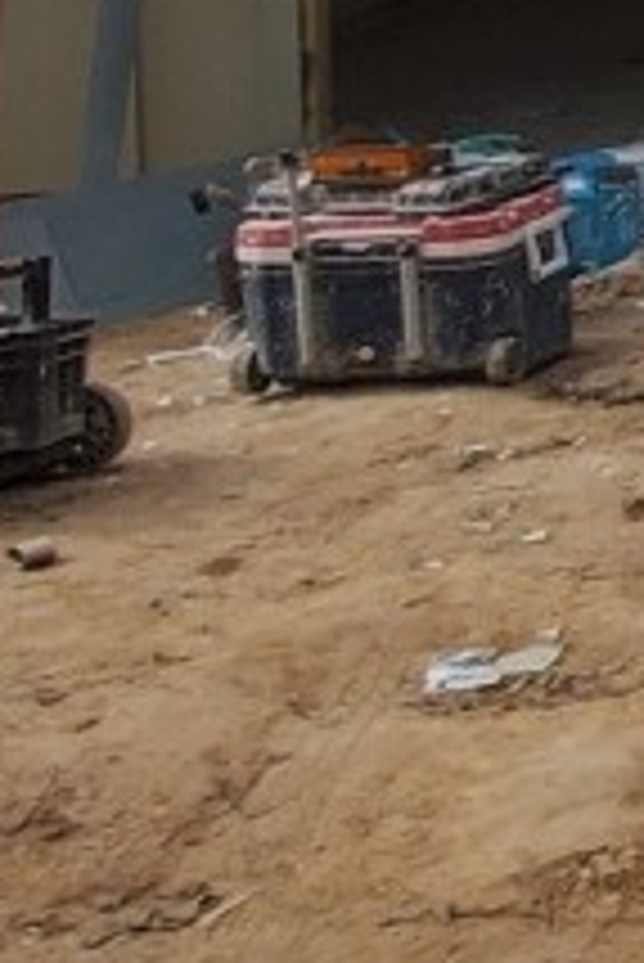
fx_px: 2598
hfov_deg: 9.7
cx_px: 2094
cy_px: -248
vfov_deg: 19.6
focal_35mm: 97
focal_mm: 1.8
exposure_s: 1/761
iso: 50
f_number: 2.2
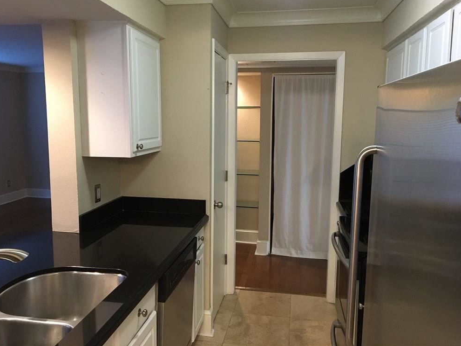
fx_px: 399
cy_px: 168
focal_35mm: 30
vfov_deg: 46.8
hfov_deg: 60.0
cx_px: 225
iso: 200
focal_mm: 4.15
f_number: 2.2
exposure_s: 1/24
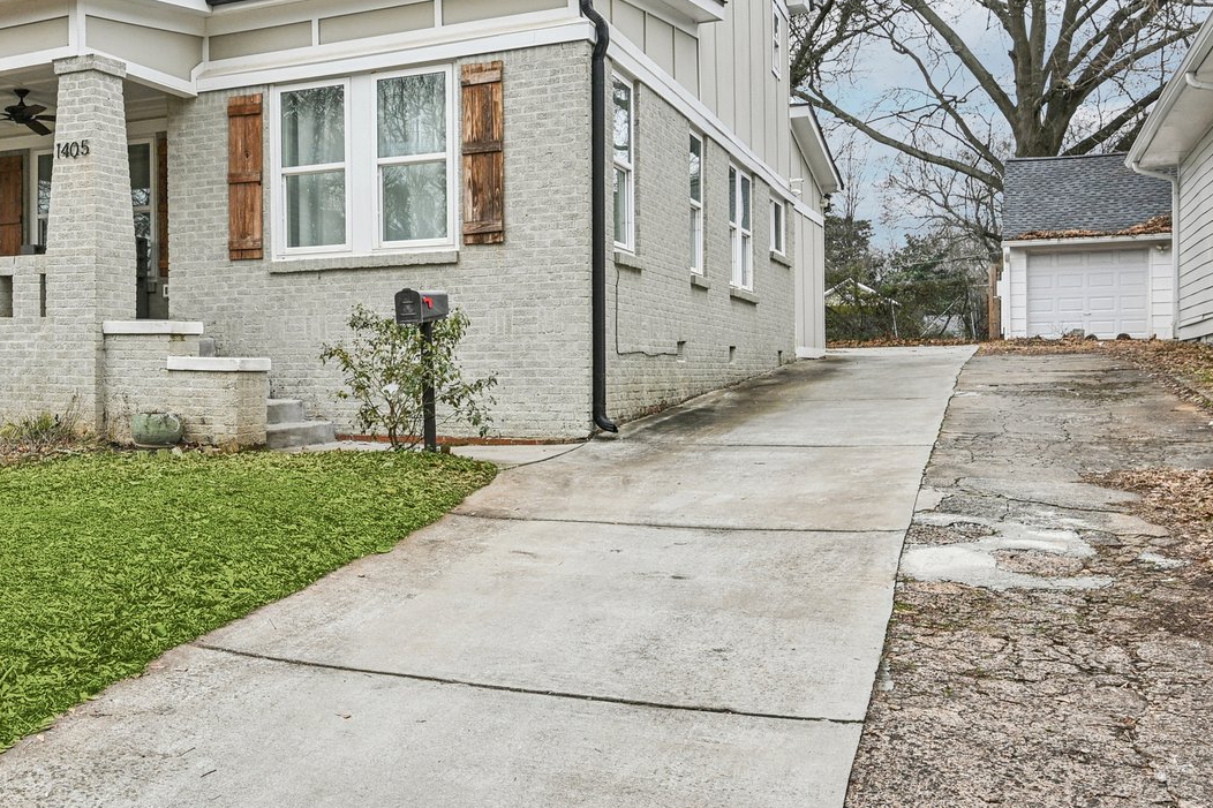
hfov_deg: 49.8
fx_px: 1246
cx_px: 307
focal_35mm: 37
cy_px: 372
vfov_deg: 35.9
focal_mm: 19
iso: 100
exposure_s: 1/200
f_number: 8
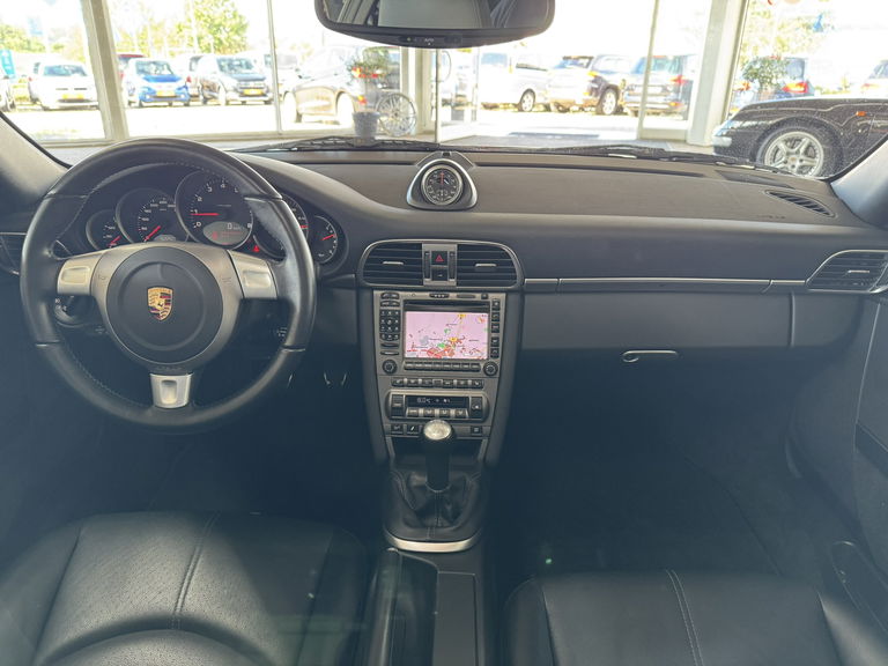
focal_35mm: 24
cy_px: 333
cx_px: 444
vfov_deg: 56.8
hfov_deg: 71.6
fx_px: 616
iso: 250
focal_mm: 6.76
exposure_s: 1/60
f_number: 1.78
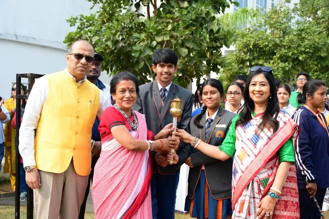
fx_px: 411
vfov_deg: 29.8
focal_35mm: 45
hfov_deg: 43.6
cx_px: 164
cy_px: 110
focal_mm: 45
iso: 320
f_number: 6.3
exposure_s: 1/250
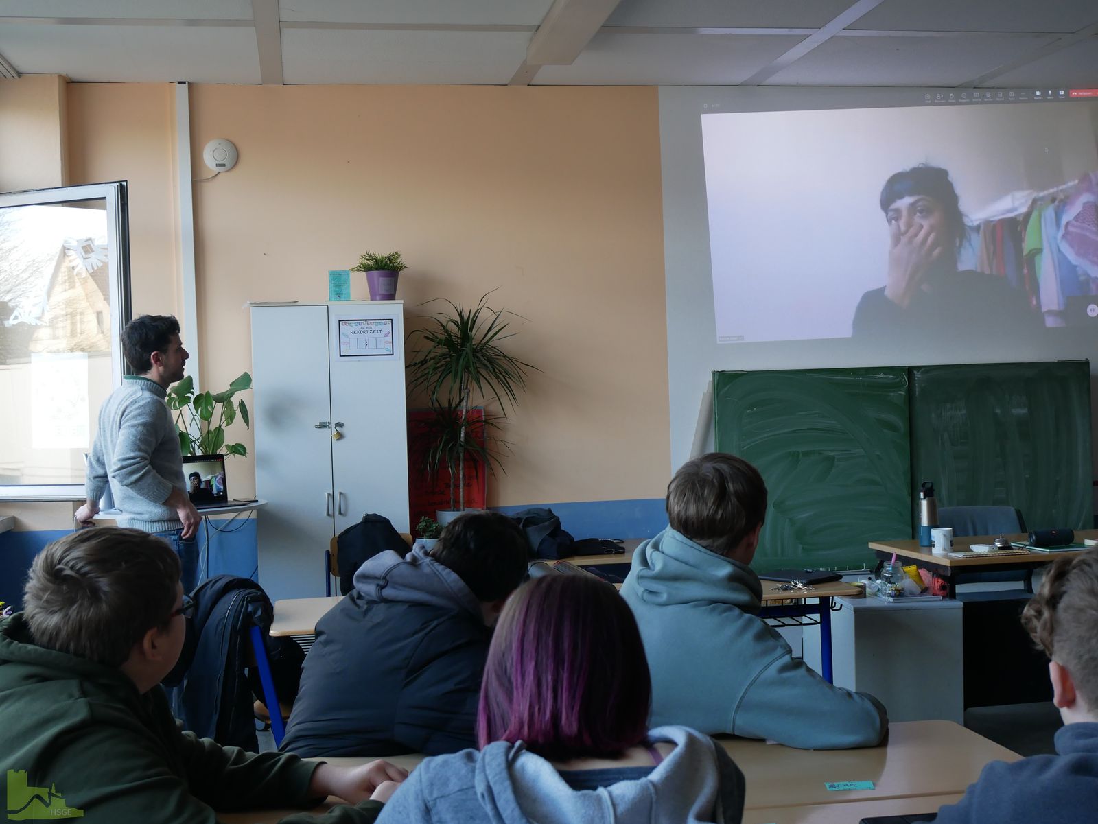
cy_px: 412
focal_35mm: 44
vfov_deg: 32.9
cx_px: 549
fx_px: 1396
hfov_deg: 42.9
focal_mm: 22
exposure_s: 1/60
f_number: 4.9
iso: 400
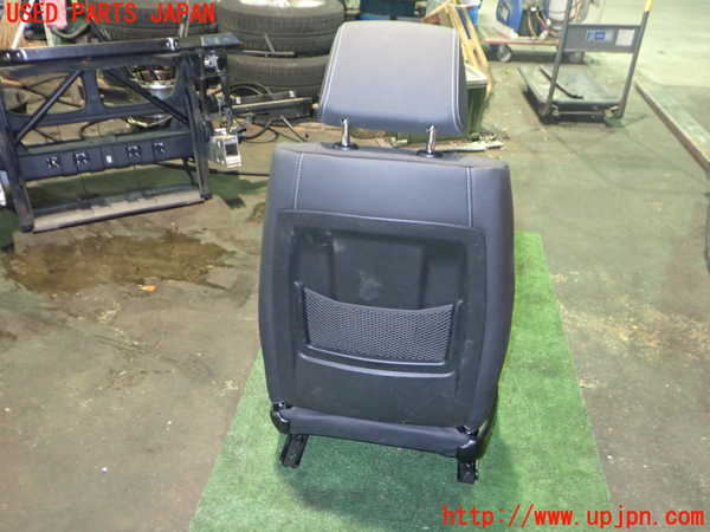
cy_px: 266
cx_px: 355
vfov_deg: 46.8
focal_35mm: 30
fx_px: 615
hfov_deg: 60.0
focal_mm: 5.4
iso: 800
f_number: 2.3
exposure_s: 1/15
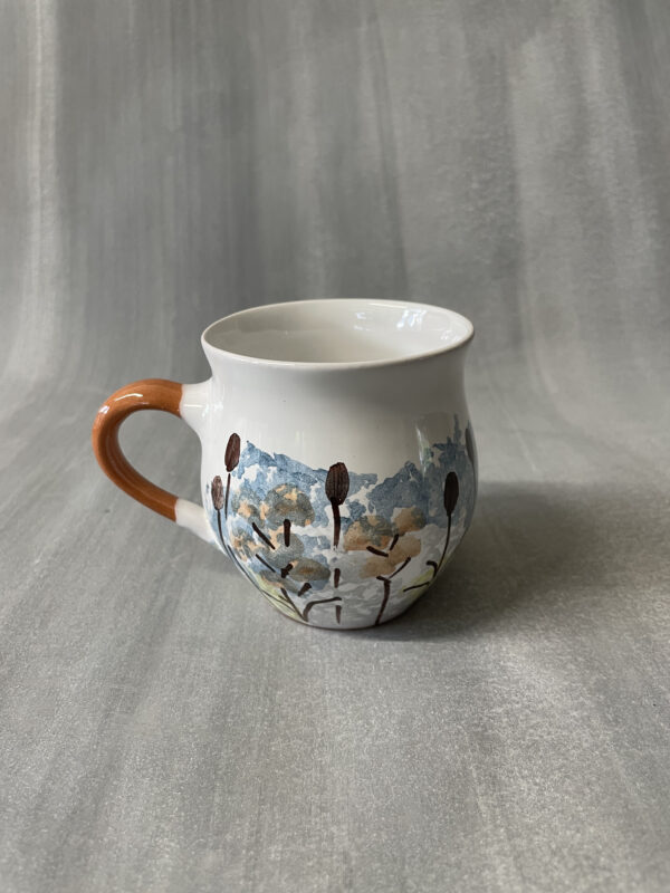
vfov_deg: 67.3
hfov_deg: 53.1
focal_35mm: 26
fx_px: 671
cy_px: 446
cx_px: 335
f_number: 1.6
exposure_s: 1/50
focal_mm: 4.2
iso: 64
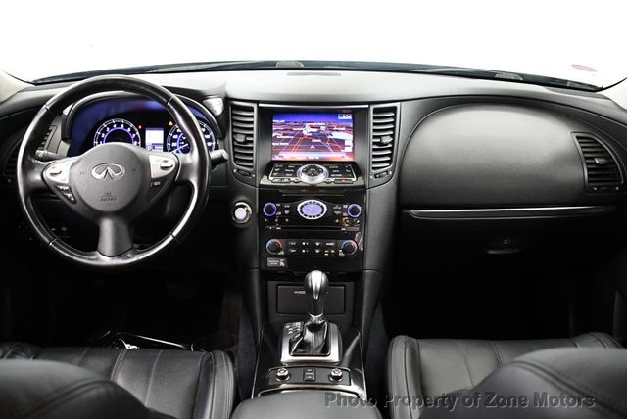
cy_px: 210
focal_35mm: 36
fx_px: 628
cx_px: 314
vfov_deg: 36.9
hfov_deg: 53.1
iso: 3200
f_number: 3.5
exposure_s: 1/60
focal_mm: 18
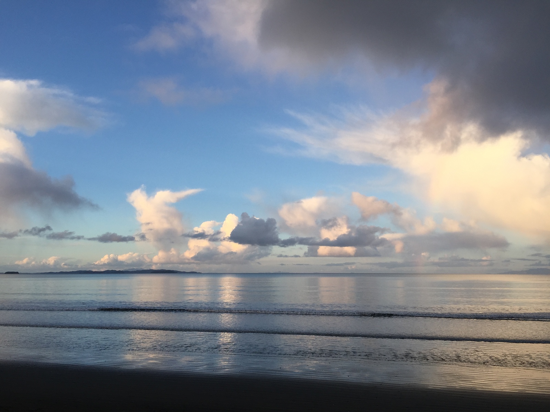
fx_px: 461
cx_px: 275
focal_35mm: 29
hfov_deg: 61.7
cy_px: 206
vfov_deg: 48.2
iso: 32
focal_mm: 4.15
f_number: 2.2
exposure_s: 1/573
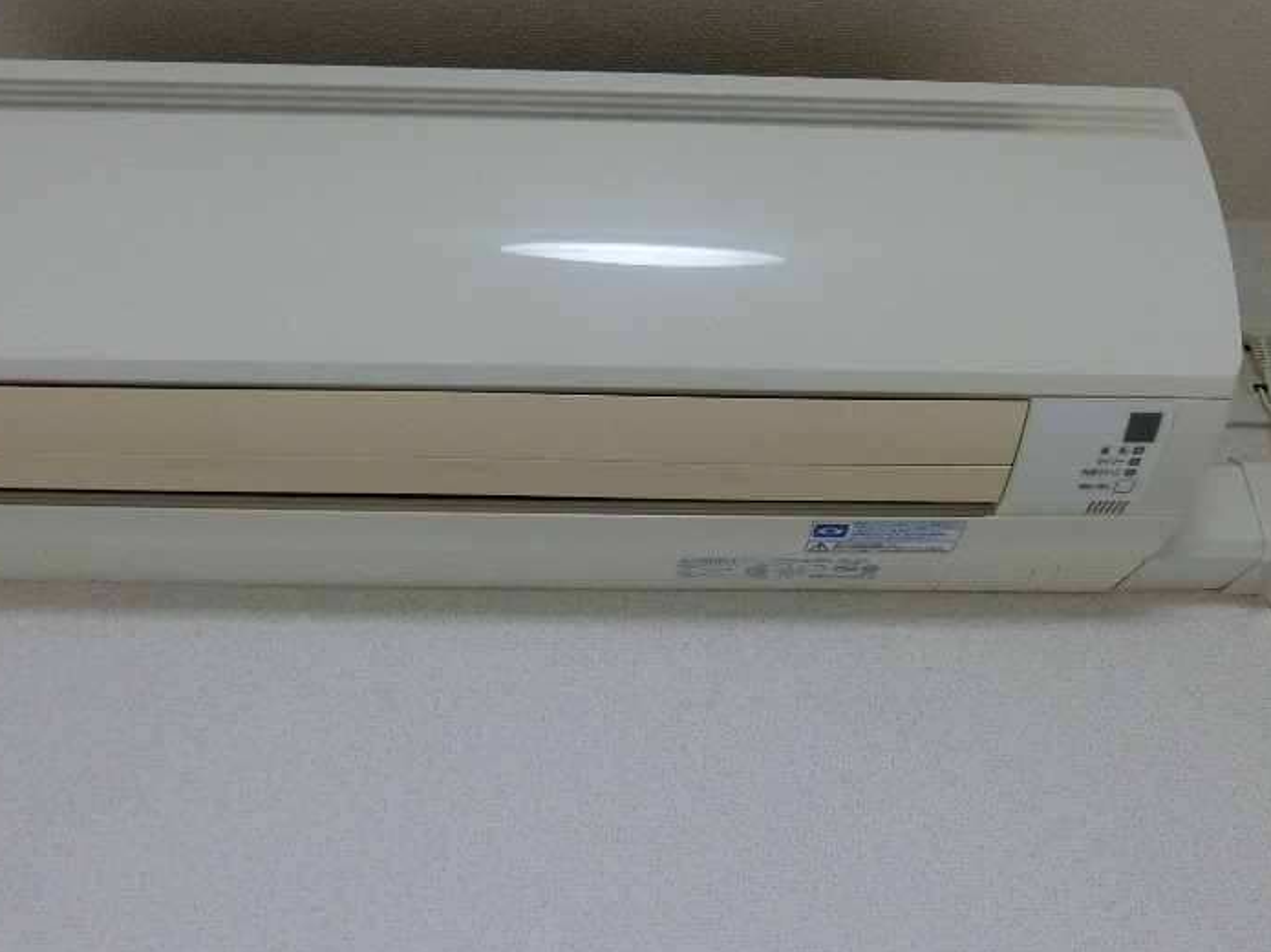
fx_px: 1028
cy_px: 404
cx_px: 677
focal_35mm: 28
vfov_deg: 49.6
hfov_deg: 63.4
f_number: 2.7
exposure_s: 1/125
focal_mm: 4.06
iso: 200
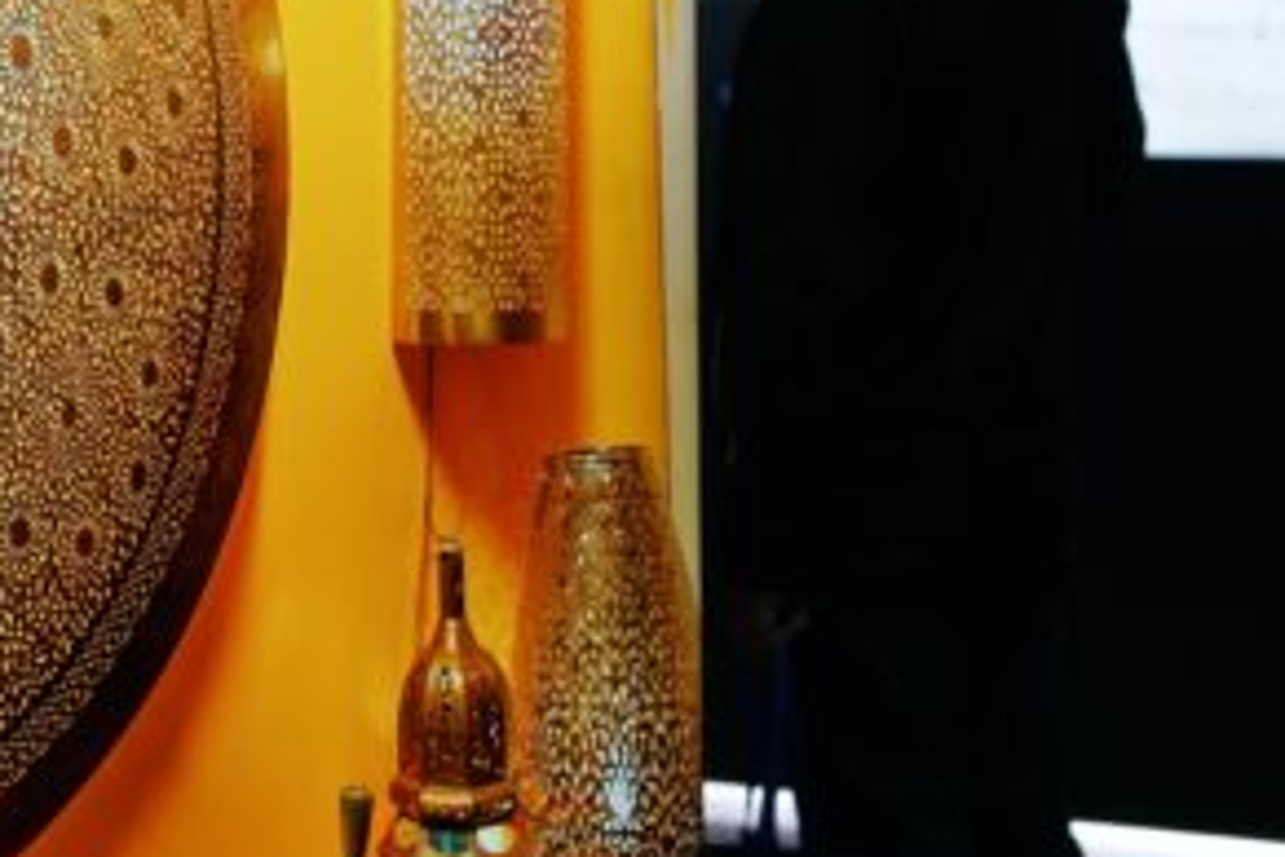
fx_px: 6282
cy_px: 311
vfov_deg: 7.8
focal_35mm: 176
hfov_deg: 11.3
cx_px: -442
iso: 640
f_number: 4
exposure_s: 1/160
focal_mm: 50
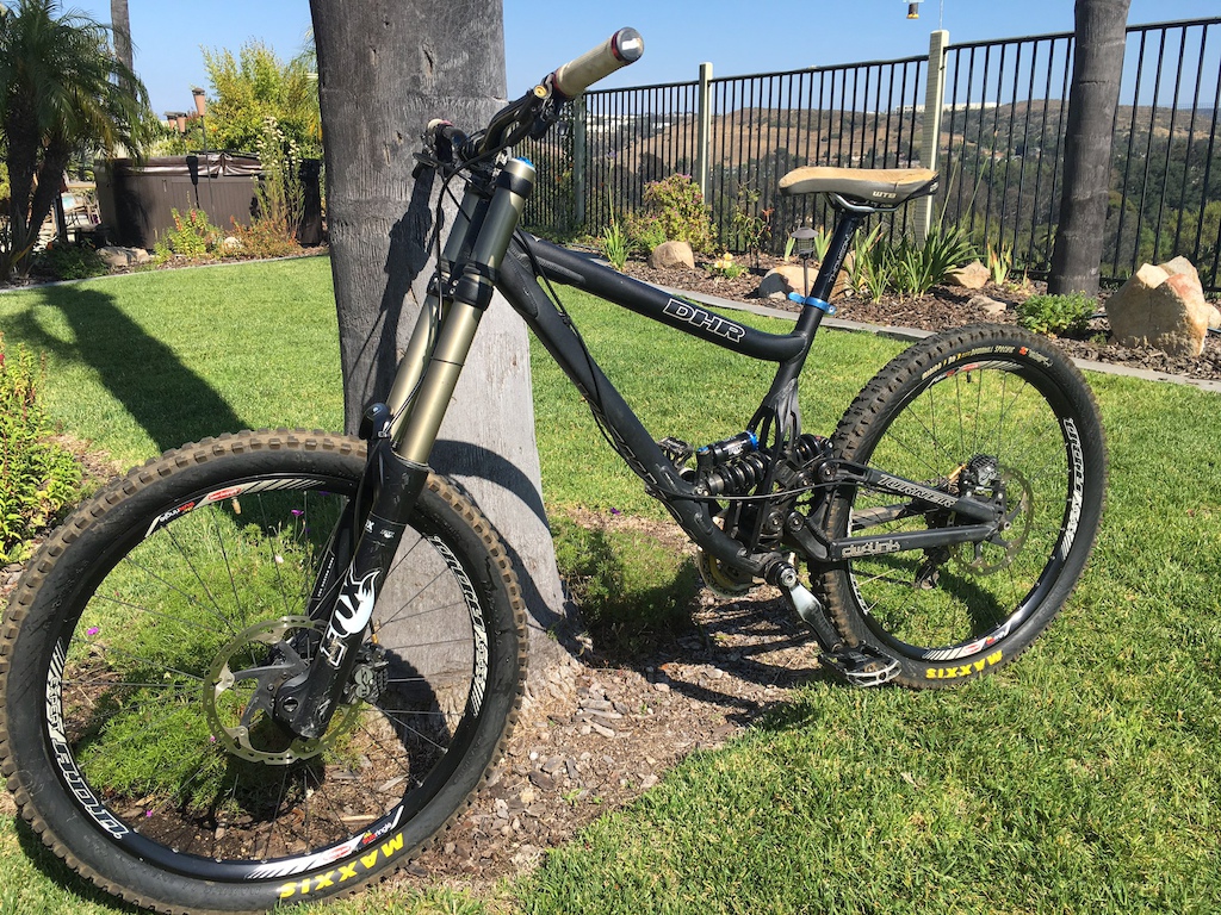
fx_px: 1023
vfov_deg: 48.2
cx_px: 610
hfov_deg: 61.7
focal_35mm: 29
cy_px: 458
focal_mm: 4.15
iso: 25
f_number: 2.2
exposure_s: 1/1026
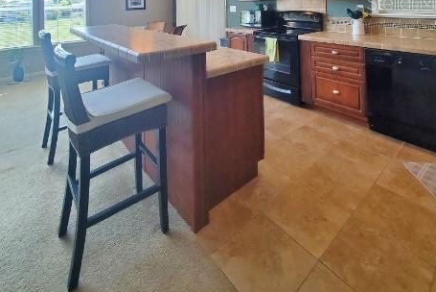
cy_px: 2
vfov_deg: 52.0
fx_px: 230
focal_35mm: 19
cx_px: 227
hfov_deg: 86.8
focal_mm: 1.8
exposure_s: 1/60
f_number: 2.2
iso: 125
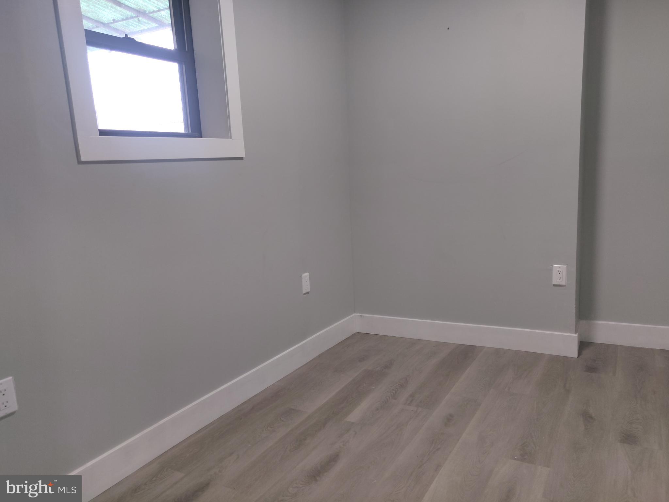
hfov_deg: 69.4
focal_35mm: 25
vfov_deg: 54.9
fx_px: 483
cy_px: 251
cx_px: 334
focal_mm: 4.25
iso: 125
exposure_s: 1/50
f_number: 1.7
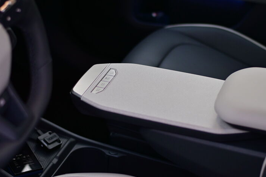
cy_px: 101
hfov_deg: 23.1
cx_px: 136
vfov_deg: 15.5
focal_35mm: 88
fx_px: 650
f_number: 2
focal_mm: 50
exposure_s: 1/500
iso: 400
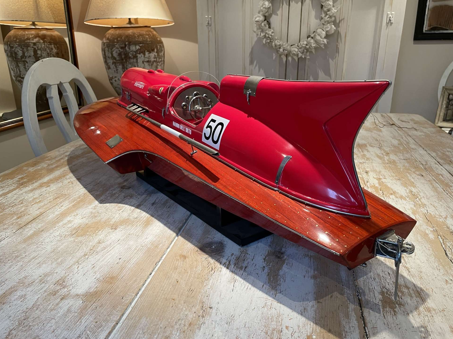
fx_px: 353
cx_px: 225
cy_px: 165
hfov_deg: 65.3
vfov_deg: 51.3
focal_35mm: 27
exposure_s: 1/50
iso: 64
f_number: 1.6
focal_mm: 4.2
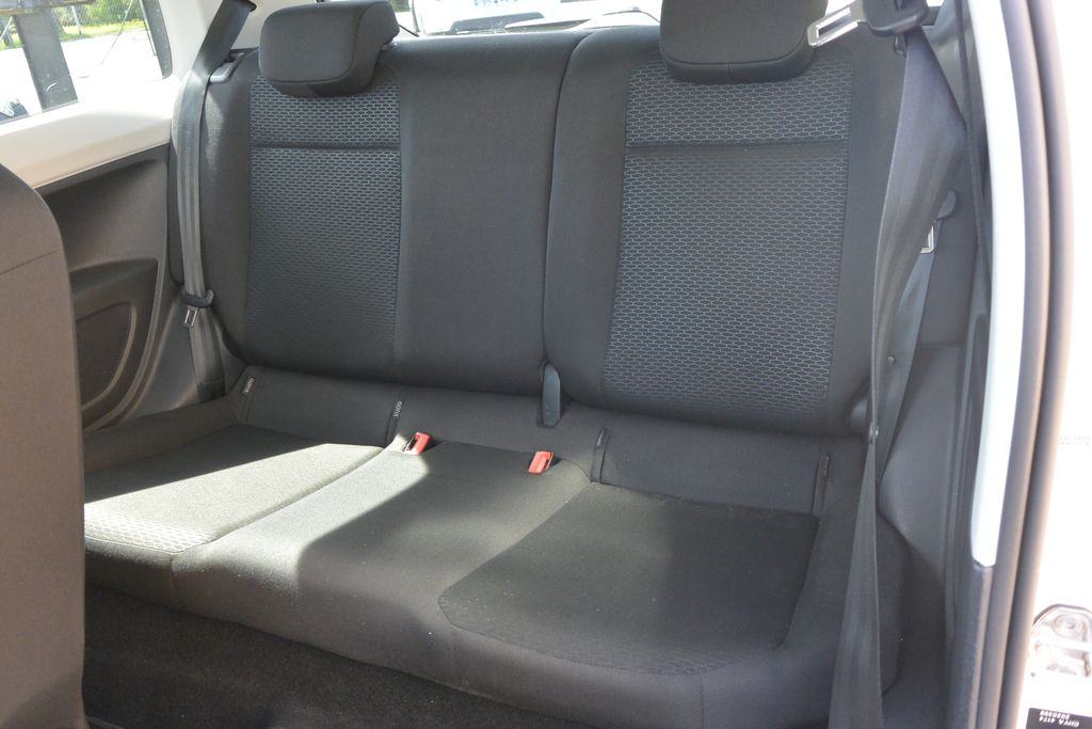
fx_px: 880
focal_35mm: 29
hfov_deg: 63.7
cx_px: 546
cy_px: 364
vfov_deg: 45.0
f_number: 3.5
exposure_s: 1/100
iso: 400
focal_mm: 11
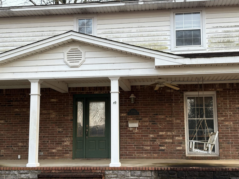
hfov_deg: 36.8
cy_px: 90
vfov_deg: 28.0
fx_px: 359
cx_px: 120
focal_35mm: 52
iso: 40
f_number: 1.6
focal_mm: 5.96
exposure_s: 1/222
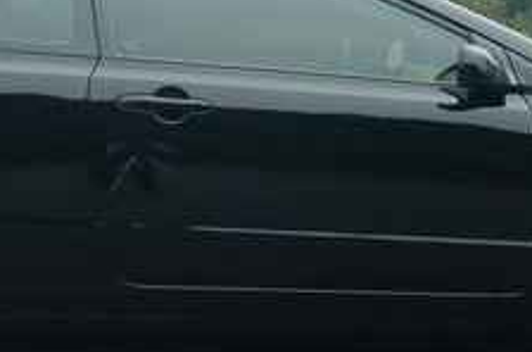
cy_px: 181
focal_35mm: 120
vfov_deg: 11.4
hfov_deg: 17.1
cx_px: 221
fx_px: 1768
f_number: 5
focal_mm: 28
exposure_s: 1/10
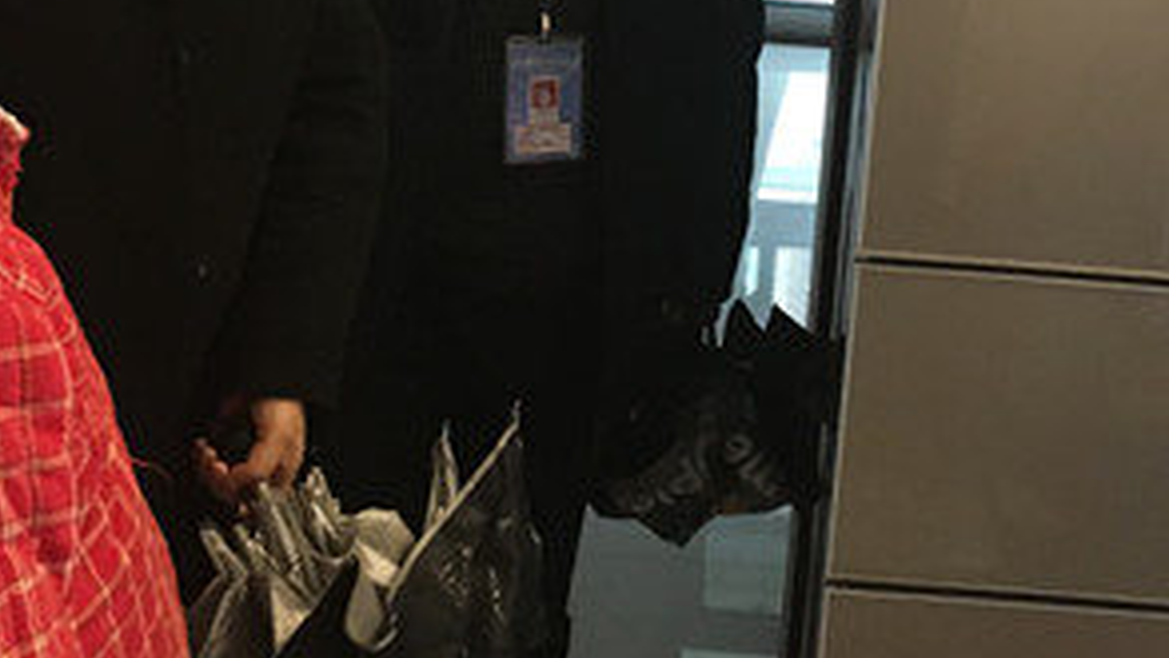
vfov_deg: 17.0
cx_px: 778
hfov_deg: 29.9
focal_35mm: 70
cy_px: 78
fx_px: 2170
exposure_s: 1/17
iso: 200
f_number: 2.2
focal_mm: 4.15
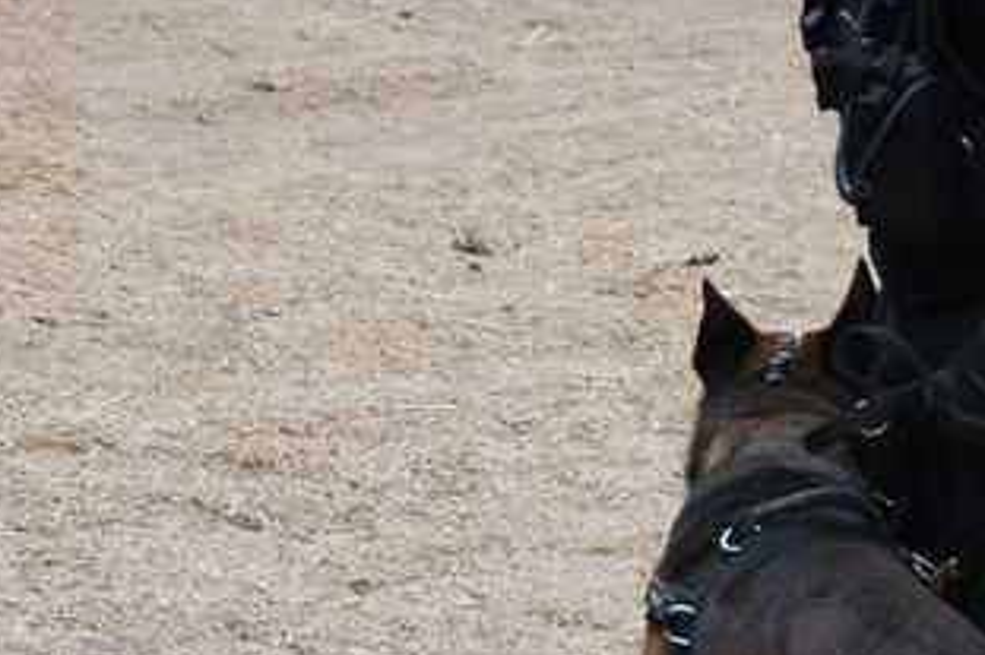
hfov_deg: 16.0
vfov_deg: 10.8
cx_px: 13
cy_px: 125
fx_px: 3446
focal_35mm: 126
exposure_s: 1/6400
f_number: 2.8
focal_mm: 28
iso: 1600
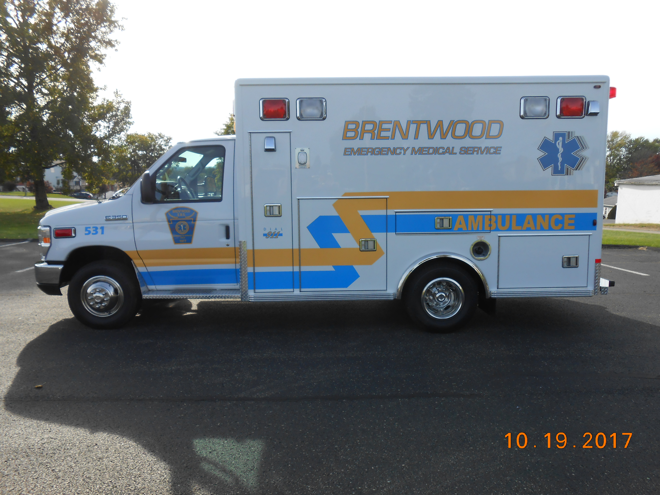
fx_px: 496
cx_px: 330
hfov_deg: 67.3
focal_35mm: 26
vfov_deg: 53.1
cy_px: 248
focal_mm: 4.6
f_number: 3.5
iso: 80
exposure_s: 1/500
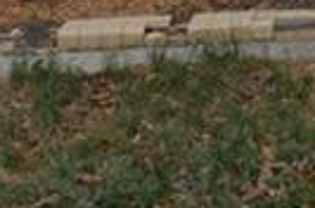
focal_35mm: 197
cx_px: 656
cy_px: -378
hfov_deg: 9.7
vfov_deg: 6.4
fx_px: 1718
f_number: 8
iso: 200
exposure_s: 1/250
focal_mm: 17
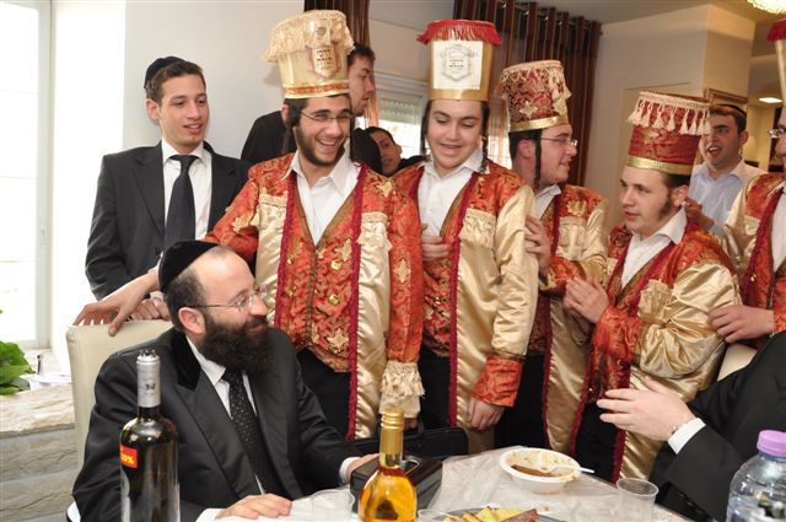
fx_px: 687
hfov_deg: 59.6
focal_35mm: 32
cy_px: 261
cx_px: 393
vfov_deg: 41.6
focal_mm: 21
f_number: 5.6
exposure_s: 1/60
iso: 400
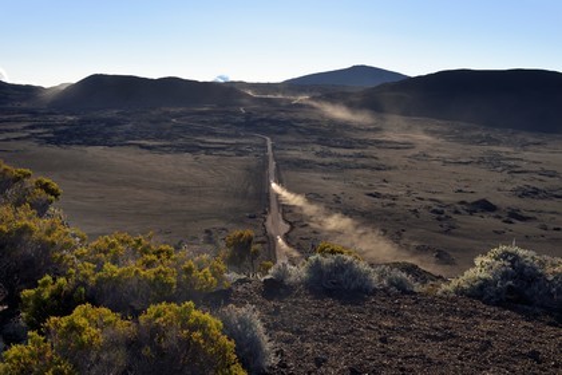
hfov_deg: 48.5
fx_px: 624
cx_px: 281
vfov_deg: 33.4
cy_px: 188
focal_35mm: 40
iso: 200
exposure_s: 1/250
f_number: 14
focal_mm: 40
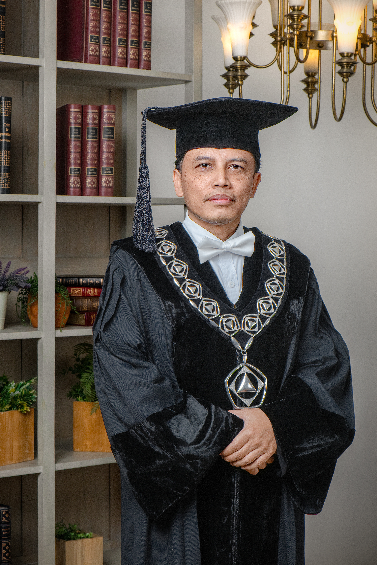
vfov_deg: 24.5
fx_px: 1304
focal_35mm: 83
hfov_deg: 16.5
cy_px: 282
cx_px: 188
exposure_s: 1/125
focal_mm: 55
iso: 640
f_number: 8
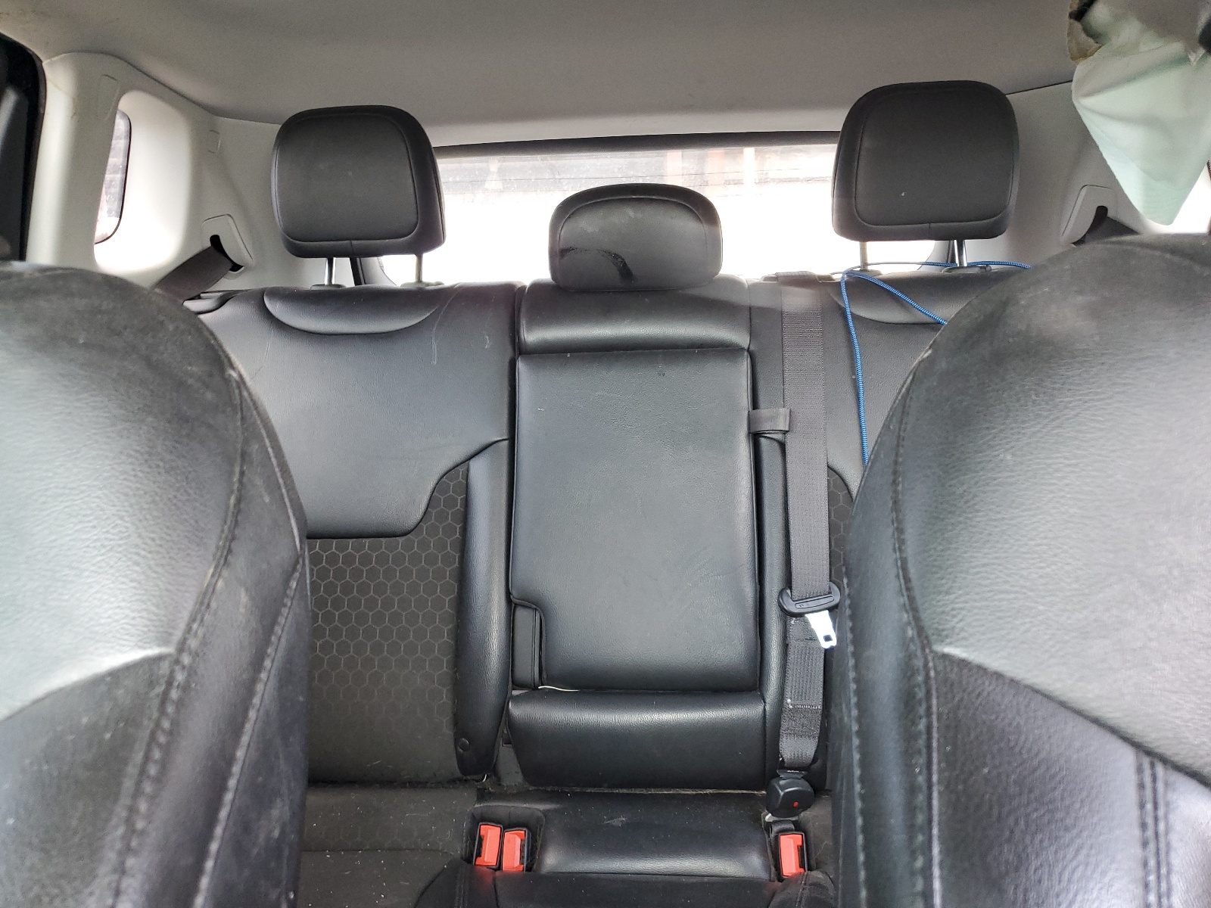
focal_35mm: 26
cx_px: 606
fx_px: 910
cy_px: 454
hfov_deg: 67.3
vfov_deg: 53.1
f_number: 1.5
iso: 146
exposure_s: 1/60.2
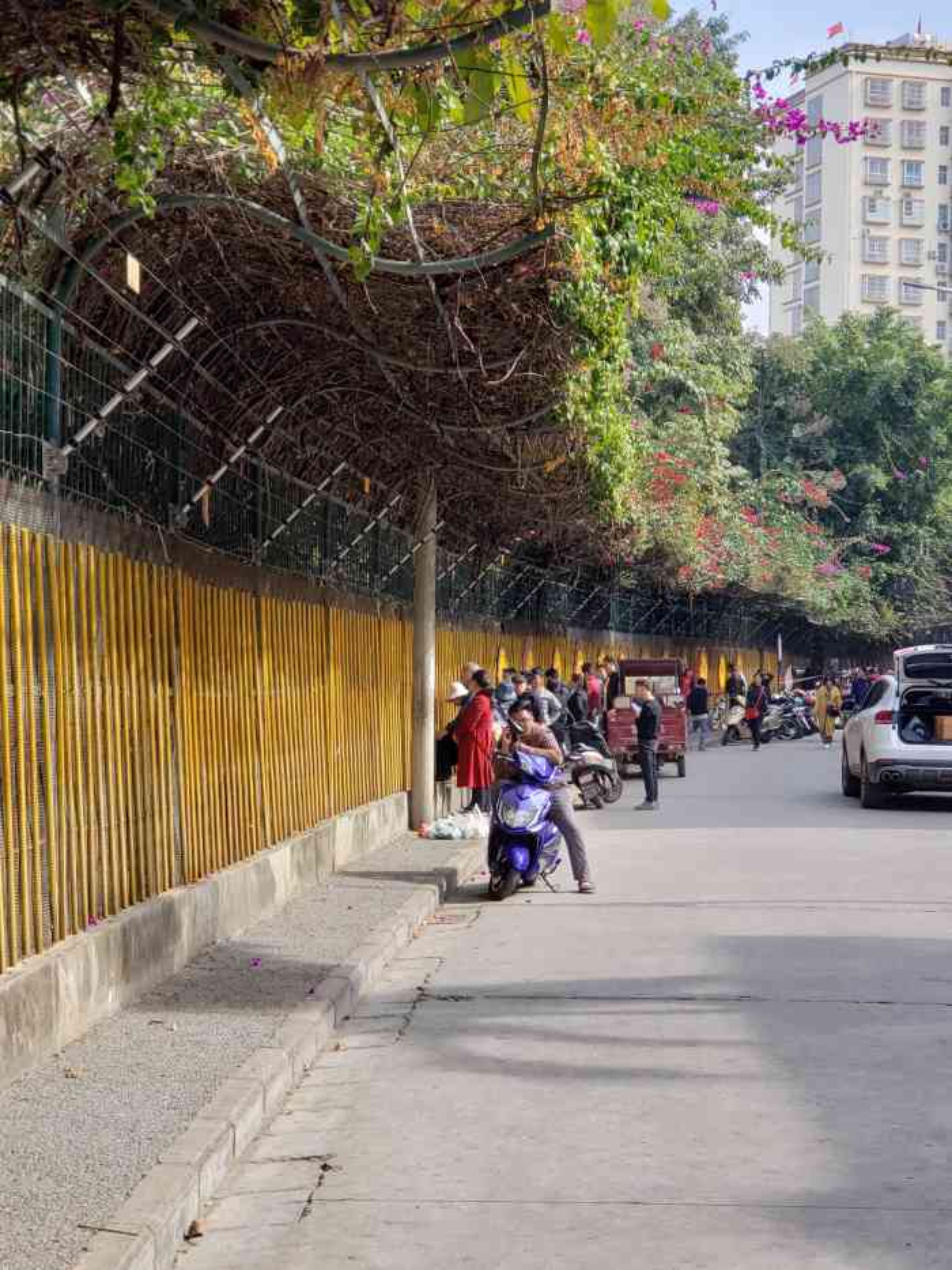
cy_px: 635
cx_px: 476
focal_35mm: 52
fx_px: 1906
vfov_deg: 36.8
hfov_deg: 28.0
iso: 32
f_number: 2.4
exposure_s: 1/208
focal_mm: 6
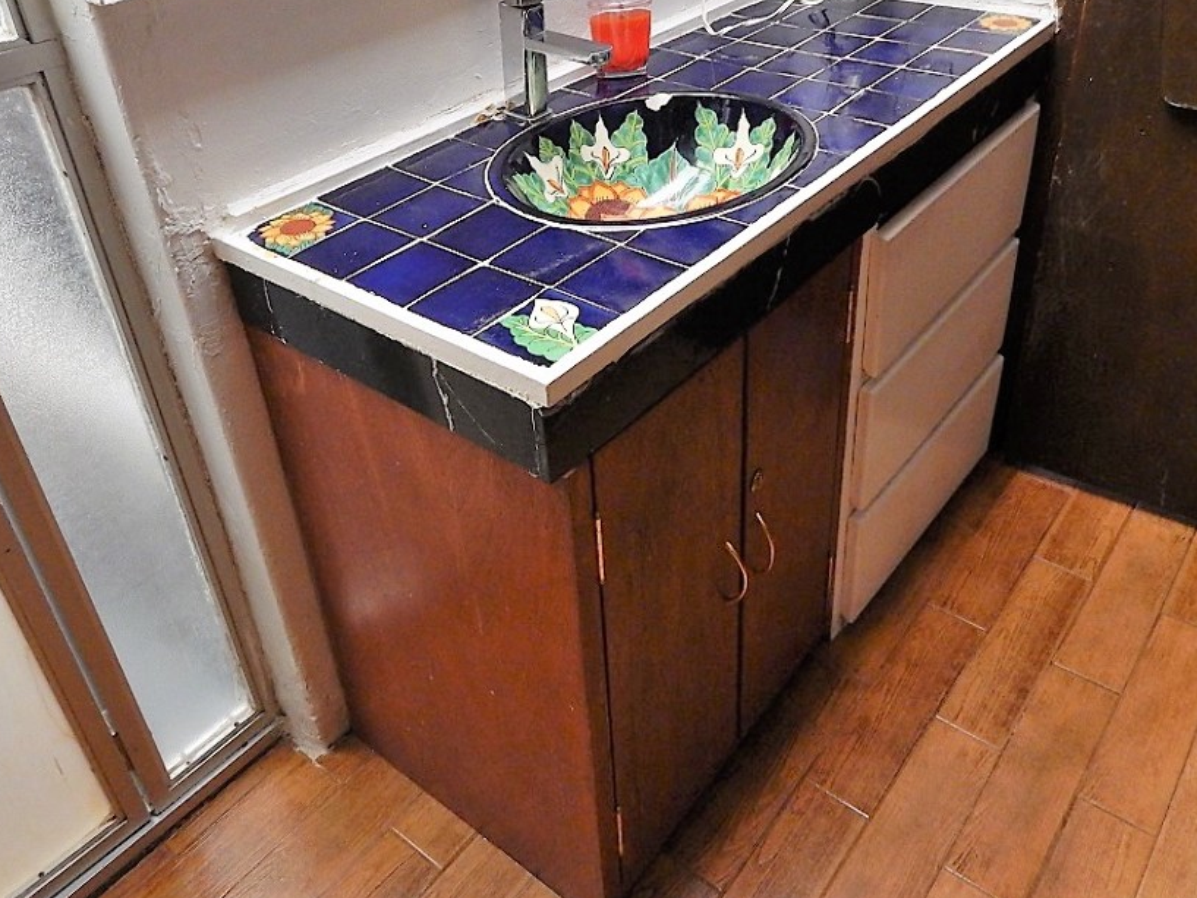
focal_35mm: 30
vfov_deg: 46.4
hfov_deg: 60.0
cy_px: 333
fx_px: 1038
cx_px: 607
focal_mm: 4
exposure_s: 1/25
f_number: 3
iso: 400
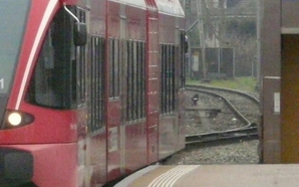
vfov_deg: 1.9
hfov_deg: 3.1
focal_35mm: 686
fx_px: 5588
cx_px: -59
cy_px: 58
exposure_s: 1/250
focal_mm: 31.7
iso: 800
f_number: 3.6
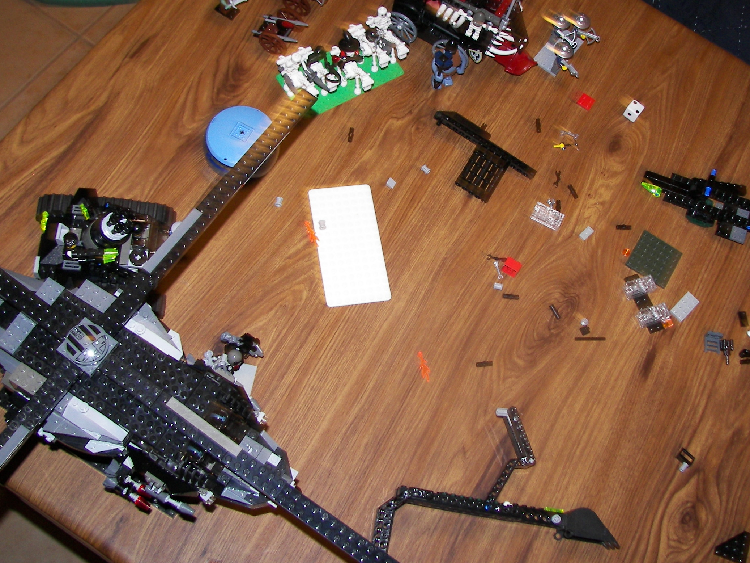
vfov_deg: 32.1
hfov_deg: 42.0
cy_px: 228
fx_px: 975
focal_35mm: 45
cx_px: 413
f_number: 2.8
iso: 100
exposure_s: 1/30
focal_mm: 6
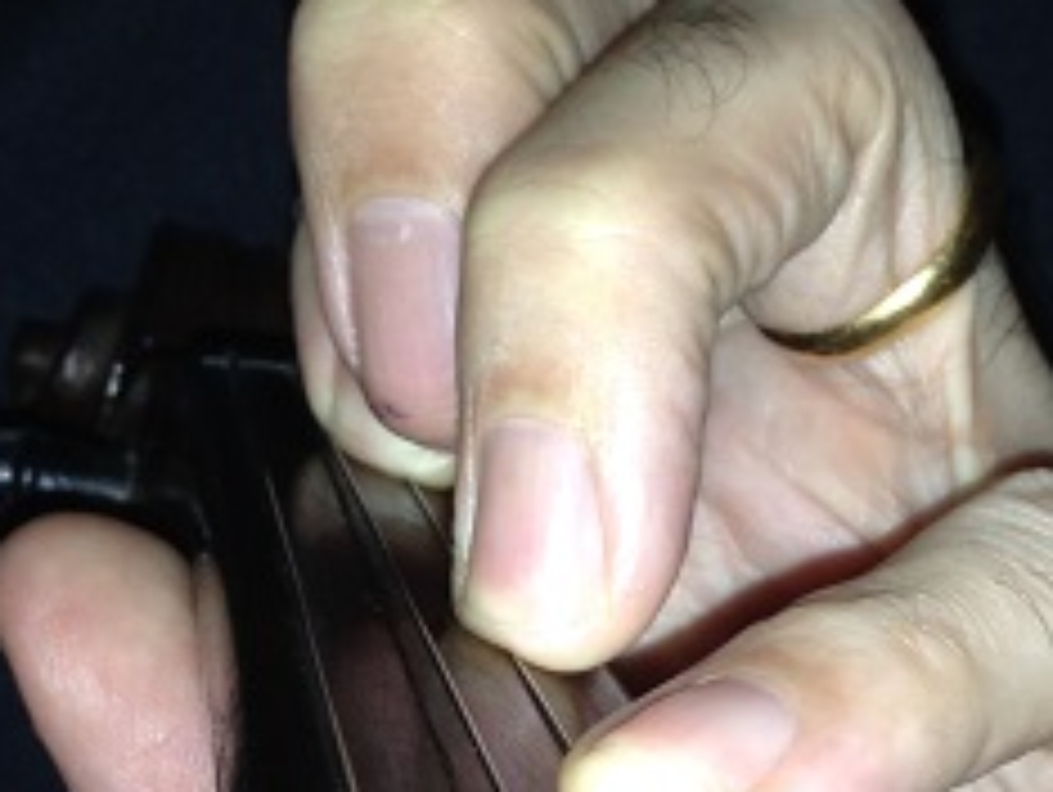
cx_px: 902
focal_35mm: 92
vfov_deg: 15.7
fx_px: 2801
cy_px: 860
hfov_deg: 20.9
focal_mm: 4.12
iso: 50
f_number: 2.4
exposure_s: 1/40
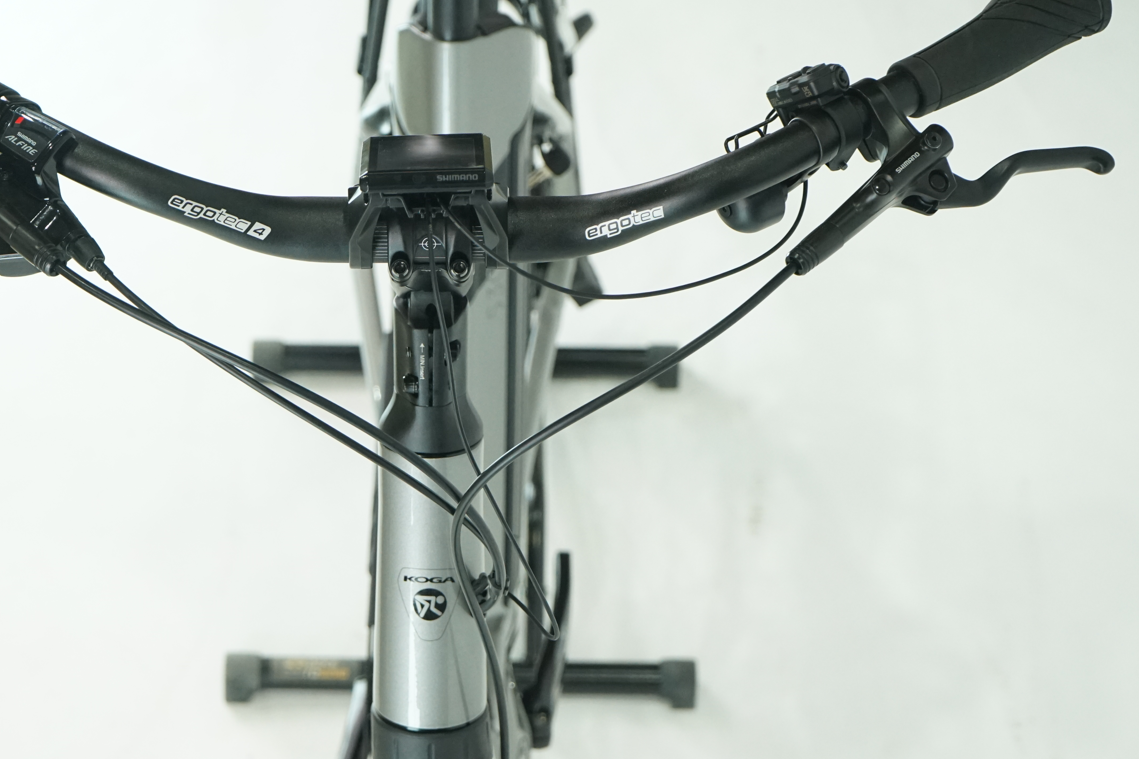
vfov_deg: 13.9
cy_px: 487
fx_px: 3100
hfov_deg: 20.8
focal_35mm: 98
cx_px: 427
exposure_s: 1/200
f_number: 7.1
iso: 2500
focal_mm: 70
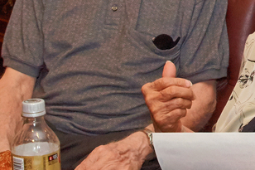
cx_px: 371
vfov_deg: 8.5
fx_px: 1119
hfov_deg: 12.4
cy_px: -75
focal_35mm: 158
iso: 800
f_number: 7.1
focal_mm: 30
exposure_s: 1/100
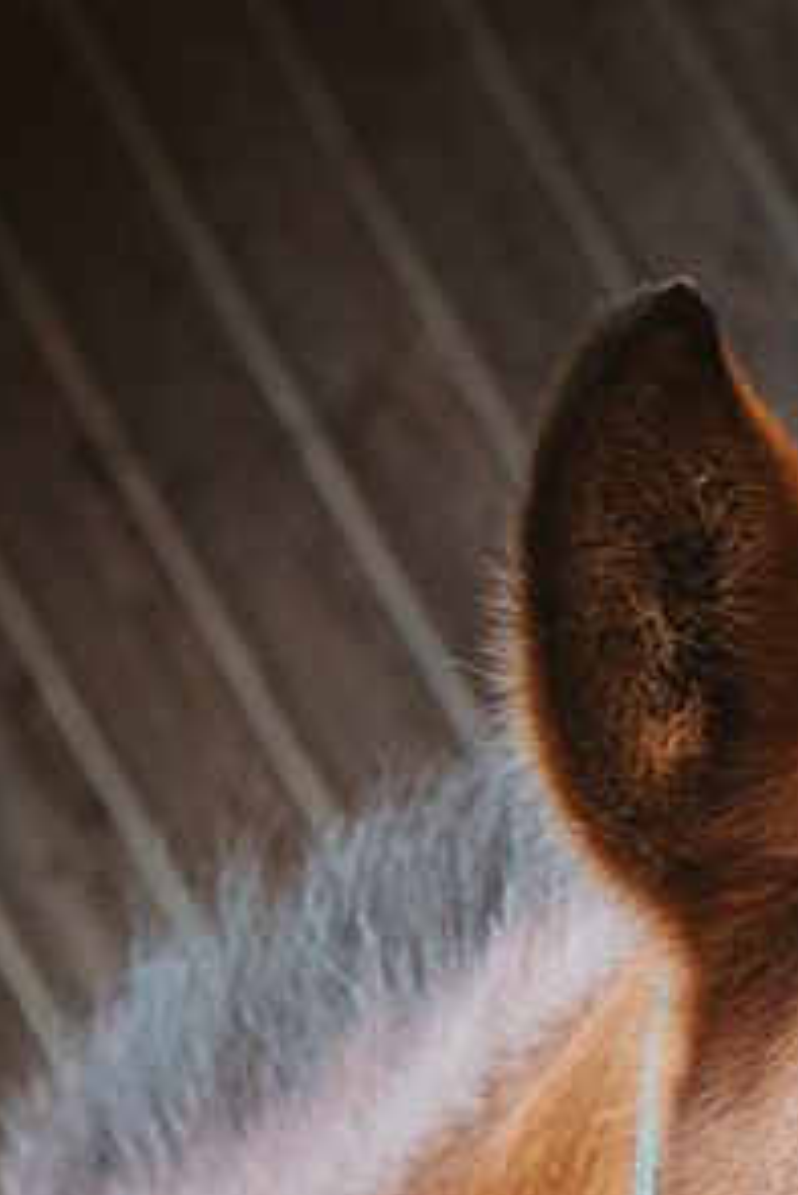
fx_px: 6310
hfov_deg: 7.2
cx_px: 853
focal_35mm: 190
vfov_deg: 10.3
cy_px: 1957
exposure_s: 1/160
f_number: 4
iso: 1250
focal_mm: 56
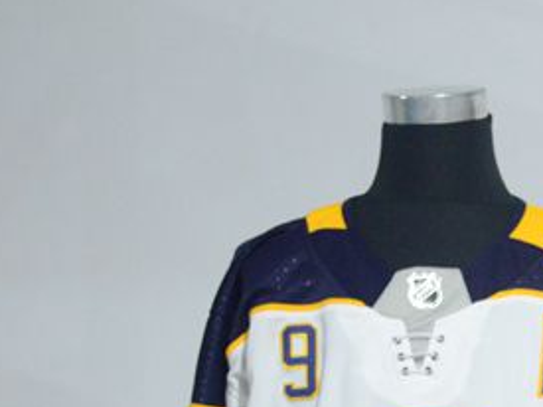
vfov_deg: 9.9
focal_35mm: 146
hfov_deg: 13.1
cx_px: 650
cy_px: 514
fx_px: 2295
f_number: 4.2
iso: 4000
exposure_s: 1/40
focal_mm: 35
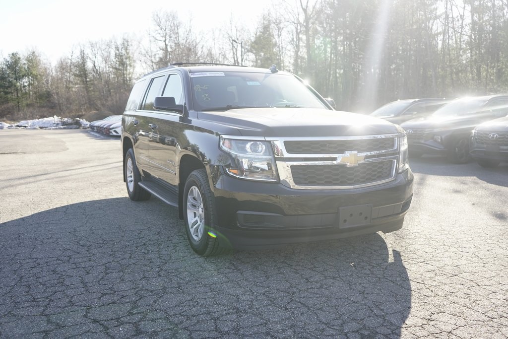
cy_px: 170
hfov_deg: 60.3
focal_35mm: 31
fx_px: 437
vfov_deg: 42.3
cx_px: 254
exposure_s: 1/1000
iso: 500
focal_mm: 31
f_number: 4
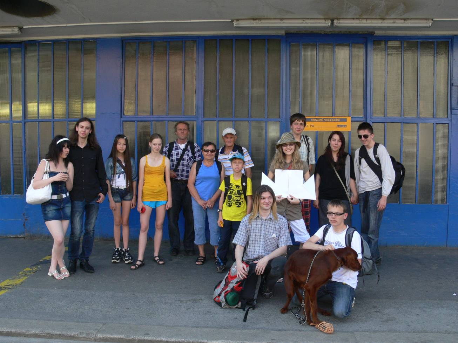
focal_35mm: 35
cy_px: 172
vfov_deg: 40.7
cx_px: 229
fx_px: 463
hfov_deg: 52.6
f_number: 5
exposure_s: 1/100
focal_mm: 7.4
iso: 100
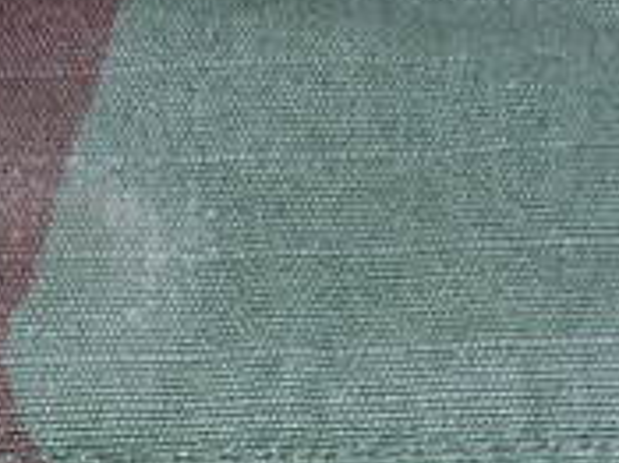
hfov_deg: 14.2
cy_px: 792
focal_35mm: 139
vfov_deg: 10.1
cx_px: 170
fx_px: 2484
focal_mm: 5.8
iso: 50
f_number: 2.8
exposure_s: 1/60.1
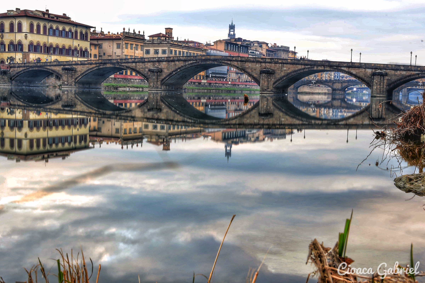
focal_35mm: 51
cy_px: 142
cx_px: 212
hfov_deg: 38.9
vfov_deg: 26.5
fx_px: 602
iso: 100
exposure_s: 2
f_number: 22
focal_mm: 34
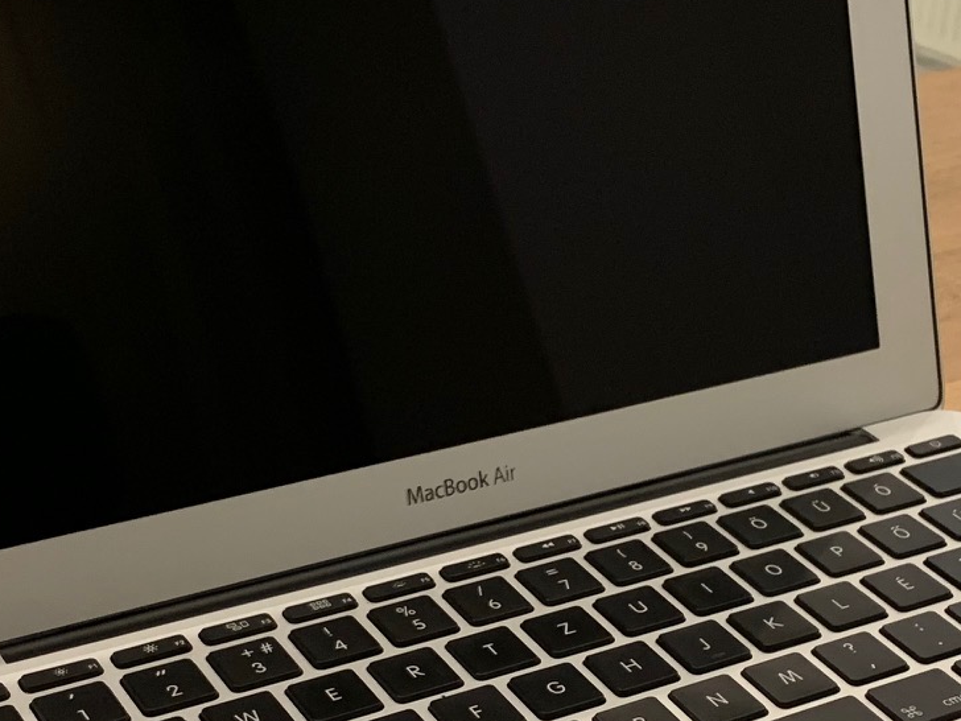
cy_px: 556
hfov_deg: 27.0
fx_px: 1999
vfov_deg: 20.3
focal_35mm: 72
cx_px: 498
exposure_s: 1/50
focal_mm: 4.25
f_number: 1.8
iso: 200
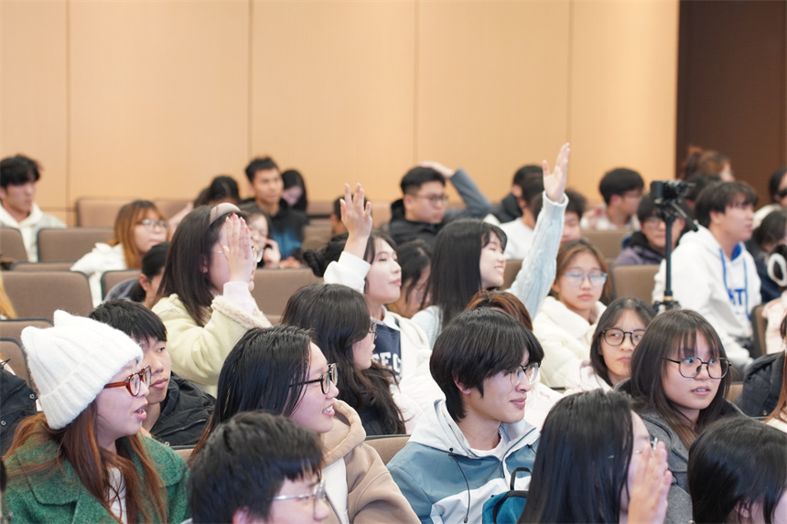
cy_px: 262
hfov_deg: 18.2
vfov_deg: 12.2
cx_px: 394
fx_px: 2459
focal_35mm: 112
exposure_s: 1/60
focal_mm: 75
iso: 1250
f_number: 3.5
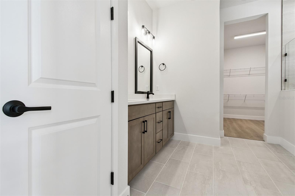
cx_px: 148
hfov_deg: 100.4
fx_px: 123
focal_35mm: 15
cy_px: 98
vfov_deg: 77.3
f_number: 7.1
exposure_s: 1/15
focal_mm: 10
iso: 100
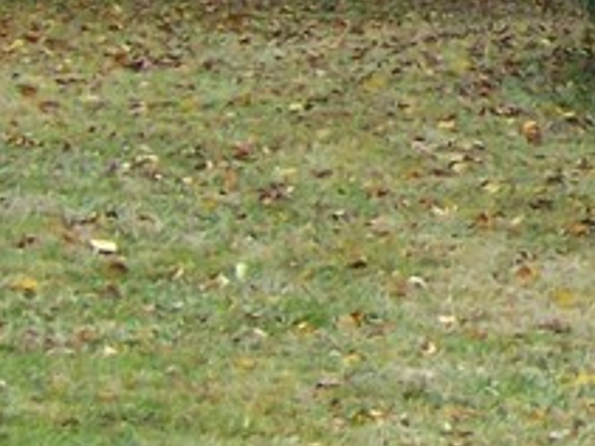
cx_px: 1074
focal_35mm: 231
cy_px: -589
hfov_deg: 8.3
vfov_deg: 6.2
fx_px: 3968
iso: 400
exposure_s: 1/1000
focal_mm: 6.3
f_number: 2.8
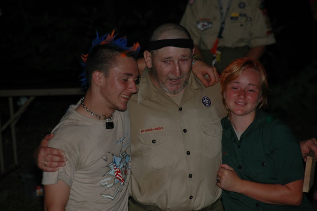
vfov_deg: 4.6
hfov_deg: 6.9
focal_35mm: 300
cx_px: 158
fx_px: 2638
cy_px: 106
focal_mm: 200
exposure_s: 1/60
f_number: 5.6
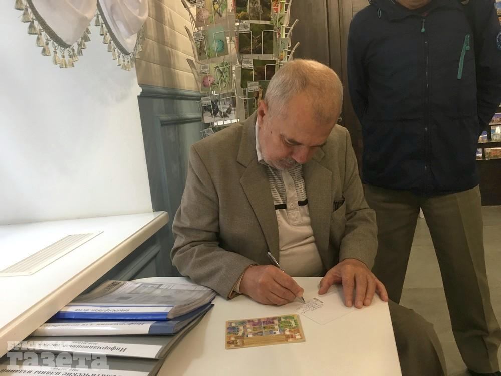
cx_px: 250
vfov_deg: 48.2
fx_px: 420
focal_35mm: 29
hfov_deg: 61.7
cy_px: 188
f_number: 2.2
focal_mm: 4.15
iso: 125
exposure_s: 1/33
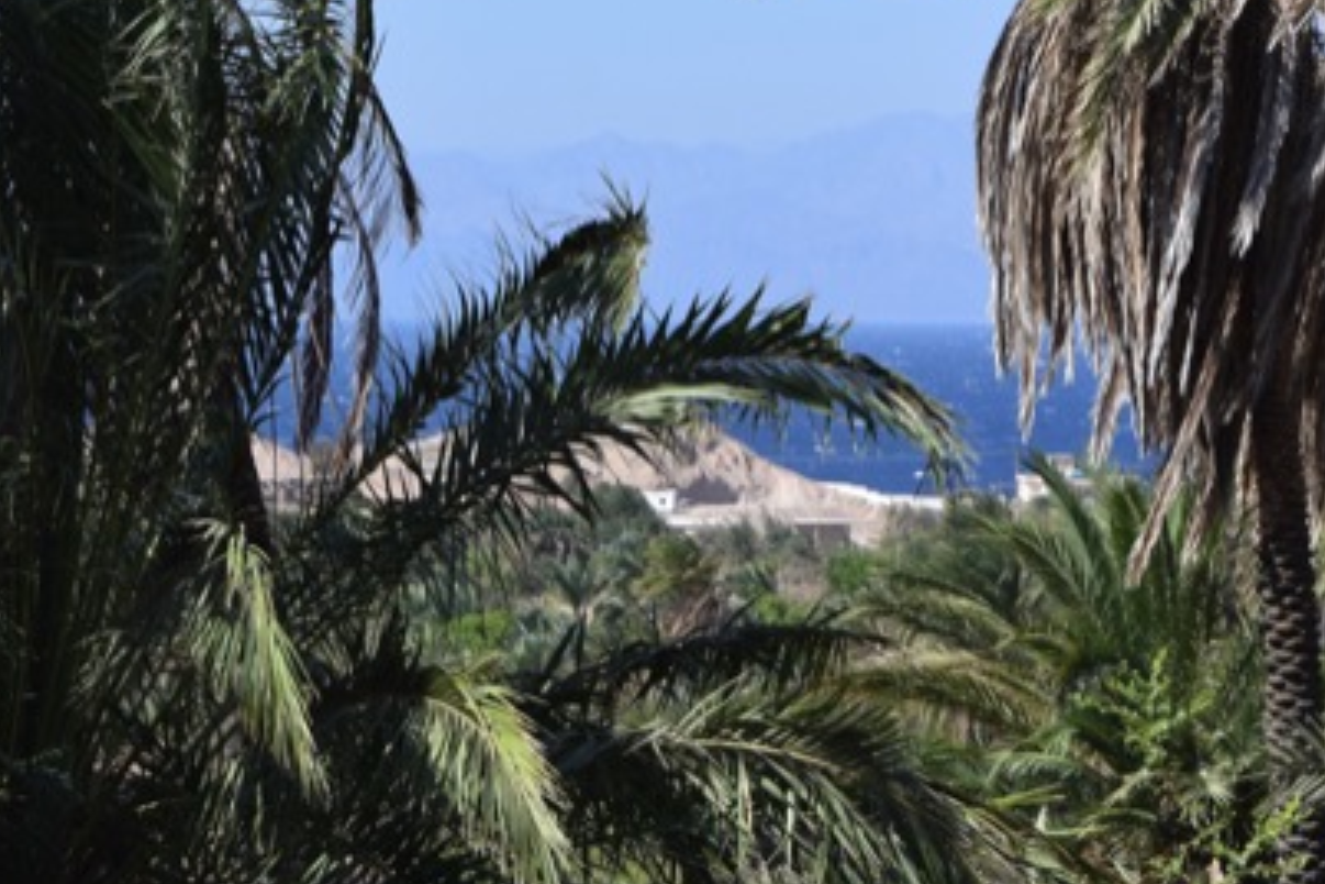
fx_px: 6035
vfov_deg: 8.4
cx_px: 751
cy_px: 302
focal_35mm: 164
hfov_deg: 12.5
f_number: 9
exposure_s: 1/320
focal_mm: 55
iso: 200
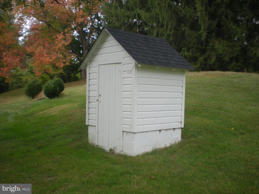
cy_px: 97
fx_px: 284
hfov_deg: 49.0
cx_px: 130
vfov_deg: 37.7
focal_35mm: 38
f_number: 3.1
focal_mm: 6.3
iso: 64
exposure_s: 1/136
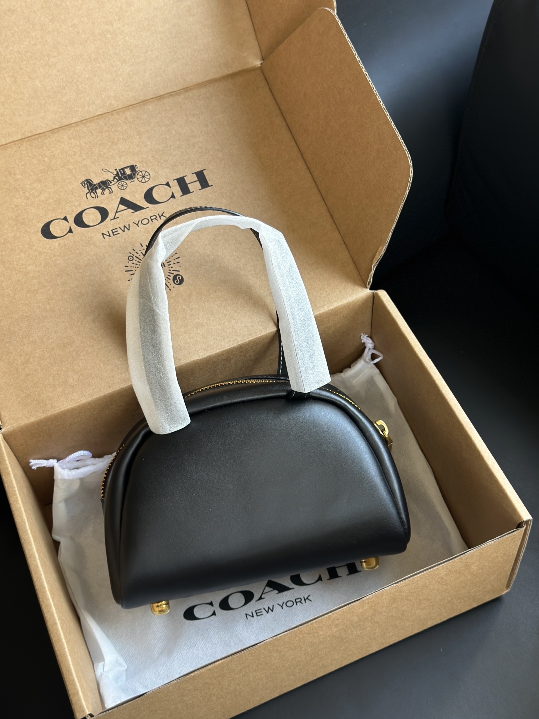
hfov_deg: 30.3
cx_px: 270
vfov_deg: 39.7
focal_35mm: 48
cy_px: 360
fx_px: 997
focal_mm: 6.86
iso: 80
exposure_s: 1/144
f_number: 1.78
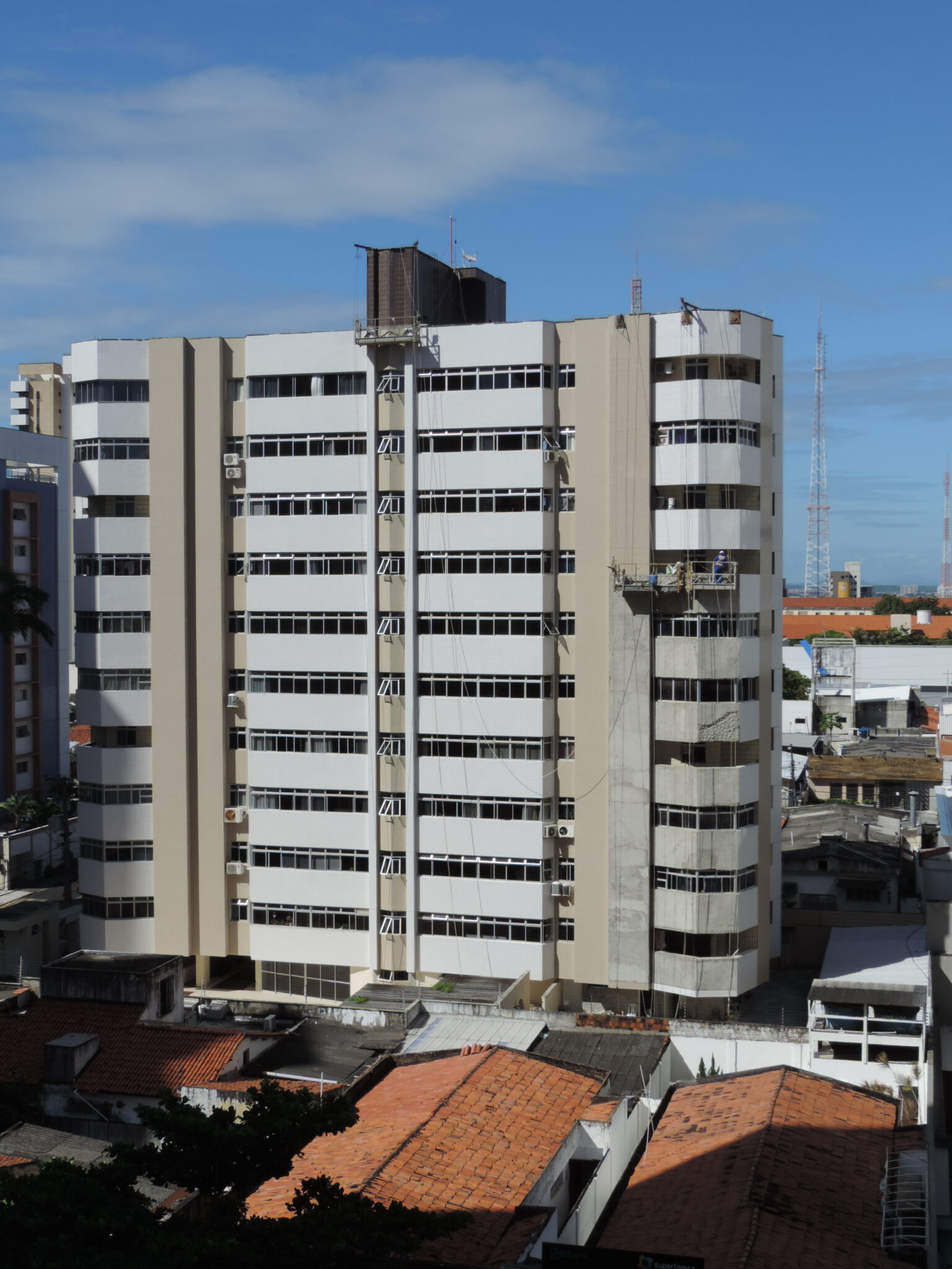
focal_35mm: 47
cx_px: 476
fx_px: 1723
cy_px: 634
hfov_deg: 30.9
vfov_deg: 40.4
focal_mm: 8.3
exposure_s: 1/1250
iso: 80
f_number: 3.9
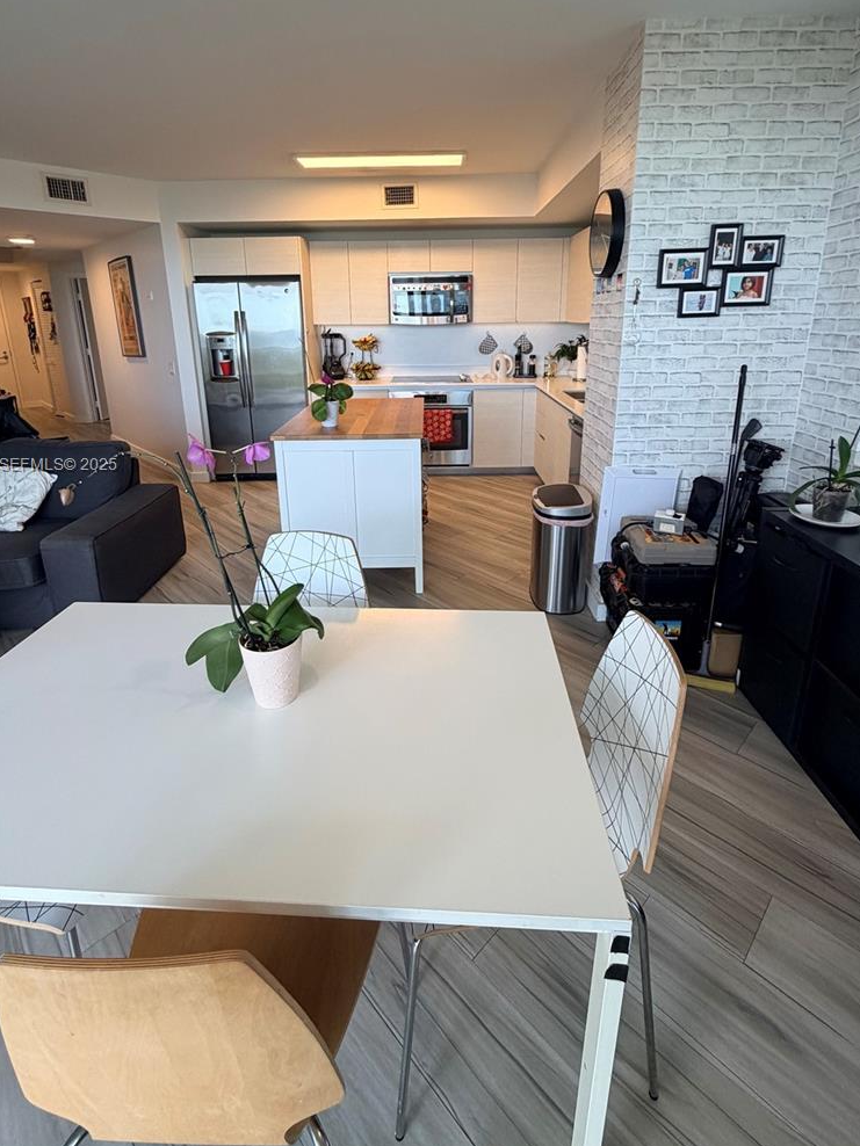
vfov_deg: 90.0
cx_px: 425
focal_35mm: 17
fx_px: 563
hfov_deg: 74.7
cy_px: 466
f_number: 2.2
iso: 125
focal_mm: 2.22
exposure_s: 1/120
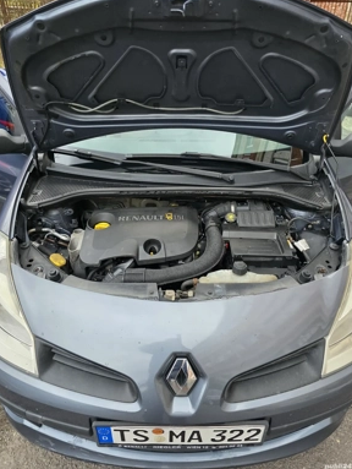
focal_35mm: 24
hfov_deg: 56.9
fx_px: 325
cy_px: 227
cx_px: 180
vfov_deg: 71.5
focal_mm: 6.3
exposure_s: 1/180
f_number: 1.7
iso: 200
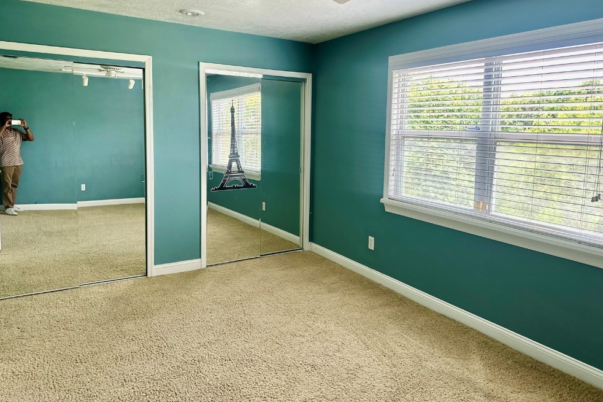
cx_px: 310
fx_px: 435
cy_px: 167
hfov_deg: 69.4
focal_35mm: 26
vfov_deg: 49.3
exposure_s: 1/130
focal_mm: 6.86
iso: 80
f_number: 1.78
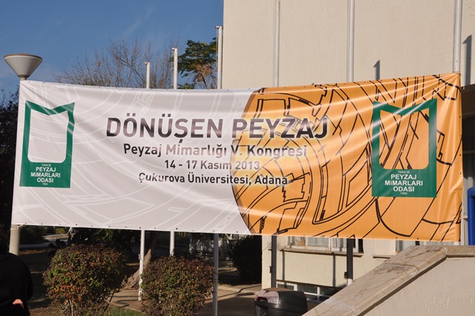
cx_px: 238
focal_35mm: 52
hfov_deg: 37.9
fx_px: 692
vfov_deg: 25.7
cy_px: 158
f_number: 11
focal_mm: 35
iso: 200
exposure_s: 1/500
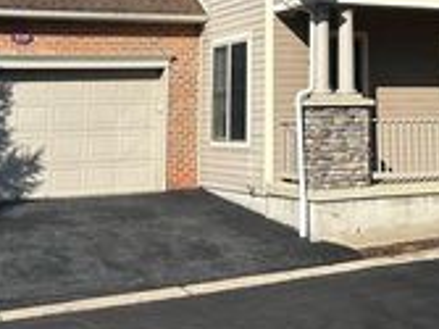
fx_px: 912
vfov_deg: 19.4
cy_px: -49
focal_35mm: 72
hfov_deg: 26.5
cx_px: 355
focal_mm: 6.86
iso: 80
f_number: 1.78
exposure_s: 1/5848
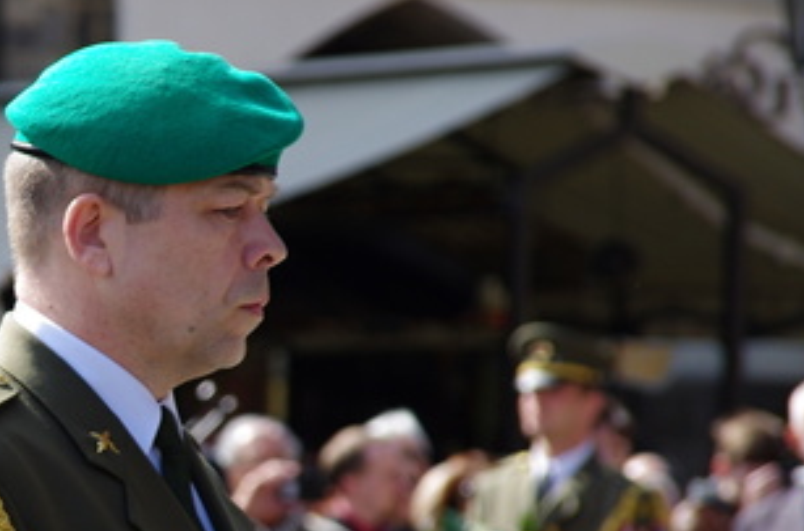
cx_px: -3
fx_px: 8711
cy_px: 361
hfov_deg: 5.3
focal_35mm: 391
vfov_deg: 3.5
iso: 100
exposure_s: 1/200
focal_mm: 125
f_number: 5.6
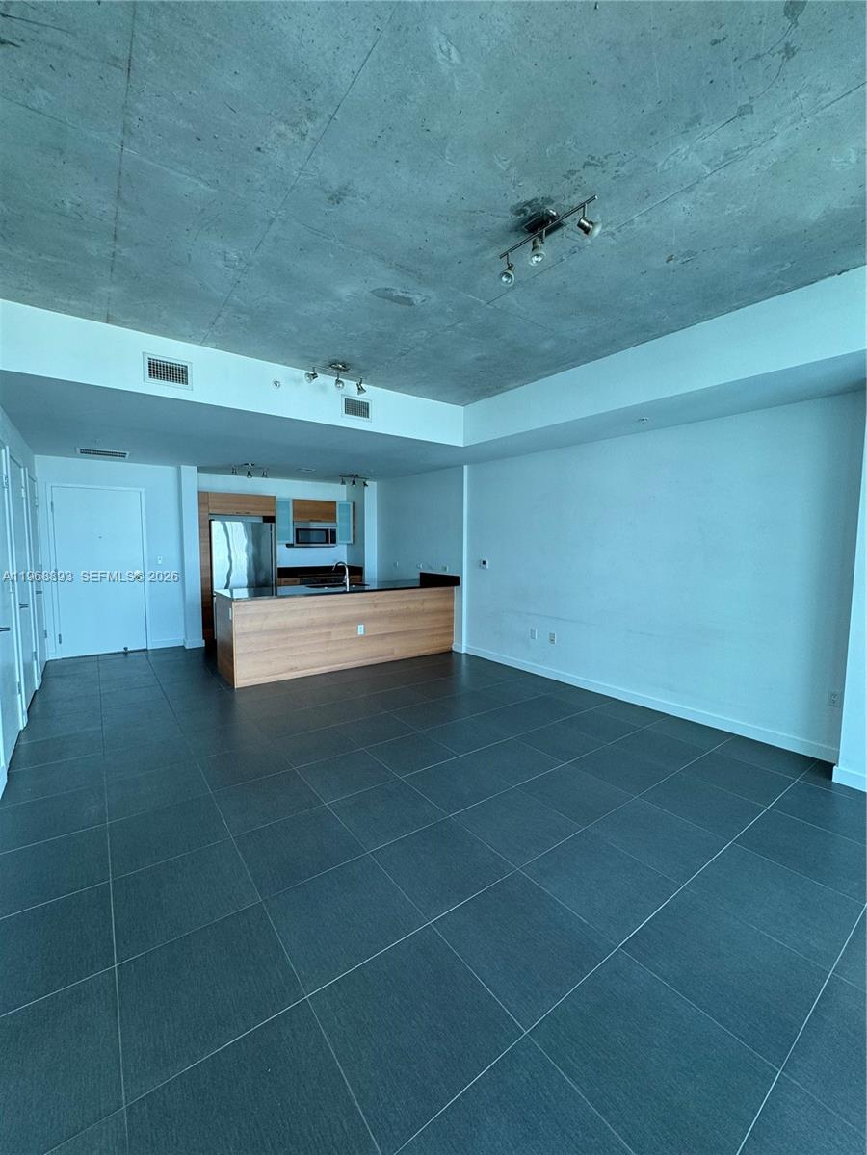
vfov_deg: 102.1
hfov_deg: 85.7
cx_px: 434
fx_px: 468
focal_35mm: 14
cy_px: 578
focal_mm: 2.22
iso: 100
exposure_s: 1/99
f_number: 2.2
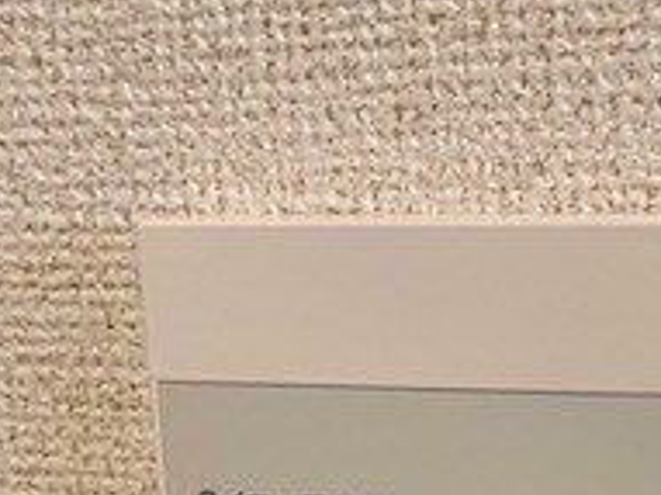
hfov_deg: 21.8
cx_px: 644
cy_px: 640
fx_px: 1660
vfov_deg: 16.1
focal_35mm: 87
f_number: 1.8
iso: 125
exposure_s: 1/60
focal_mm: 4.25
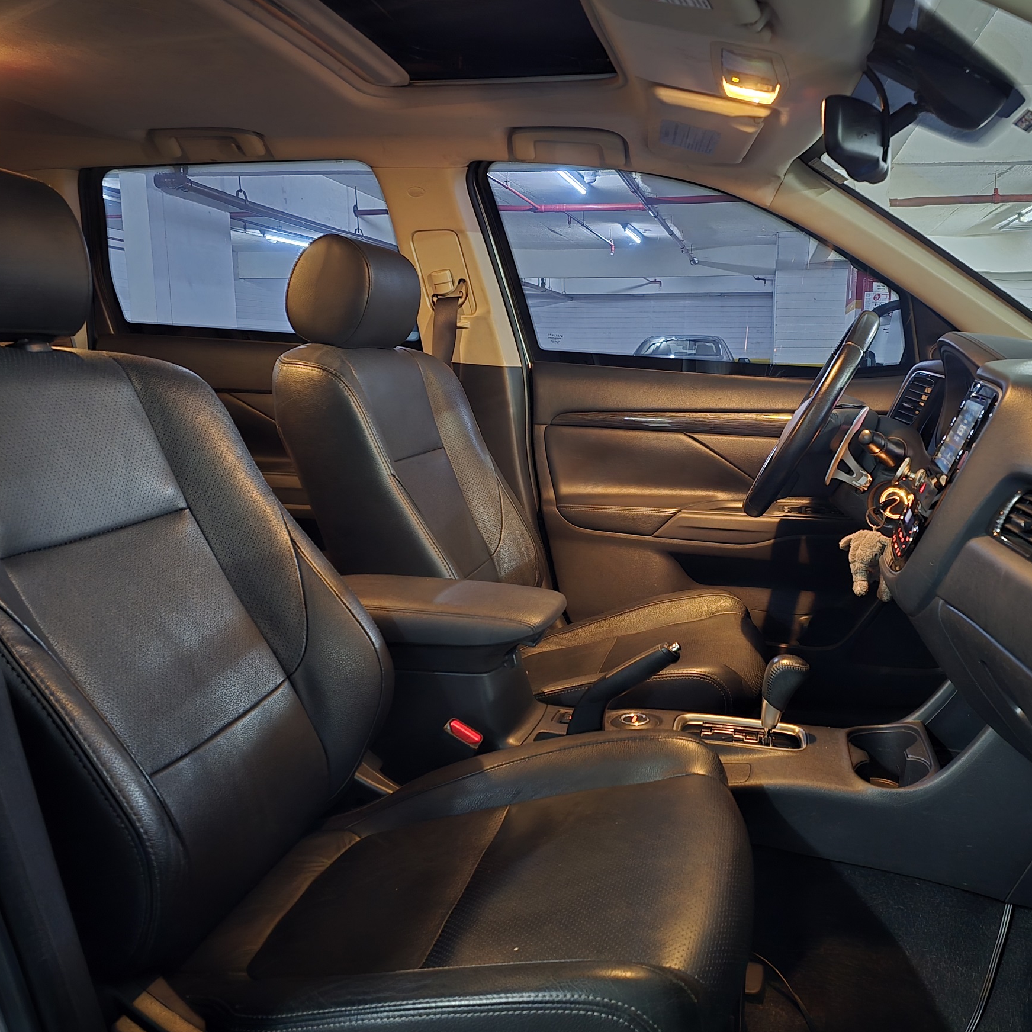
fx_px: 944
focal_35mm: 28
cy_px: 513
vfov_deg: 57.3
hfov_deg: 57.0
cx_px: 607
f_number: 1.7
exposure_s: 1/15
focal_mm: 6.3
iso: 2000
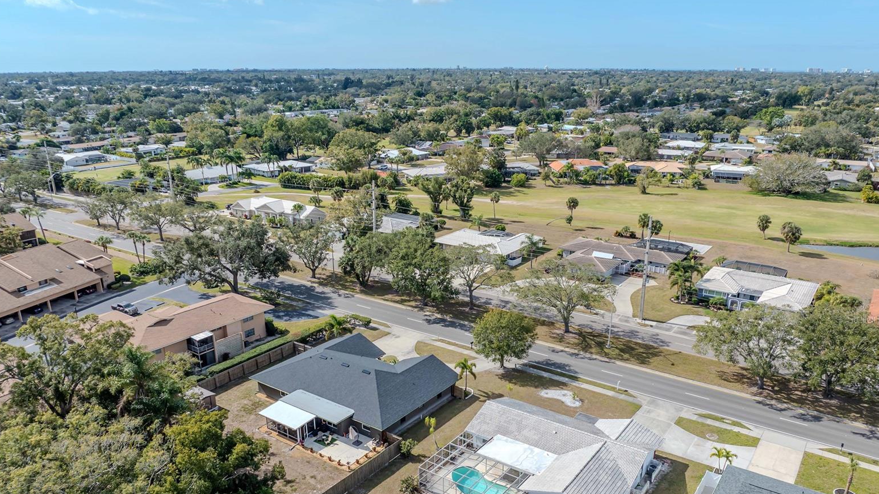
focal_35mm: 27
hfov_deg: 69.9
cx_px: 446
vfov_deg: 42.5
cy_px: 318
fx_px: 629
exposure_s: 1/2500
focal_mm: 12.29
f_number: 2.8
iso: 100
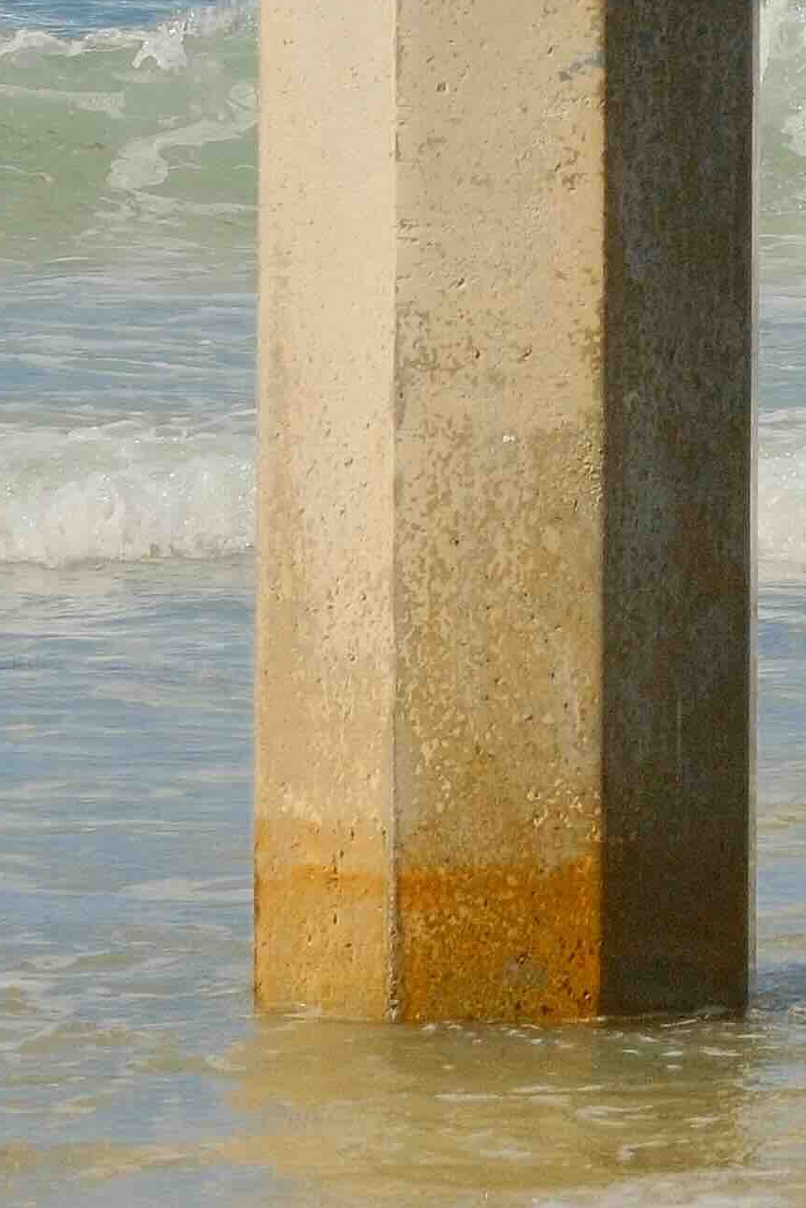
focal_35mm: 505
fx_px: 16954
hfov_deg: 2.7
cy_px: -1309
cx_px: 2308
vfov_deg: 4.0
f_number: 11
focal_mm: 56
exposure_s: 1/640
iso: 640
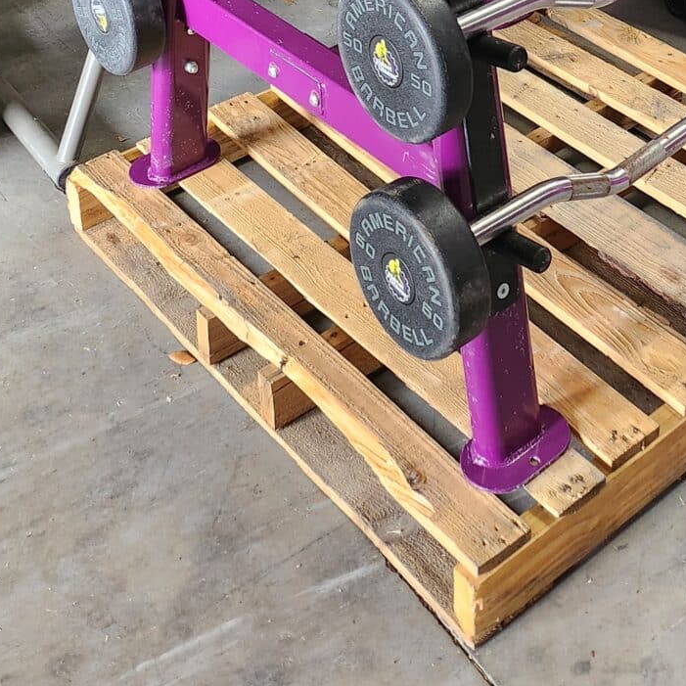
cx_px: 581
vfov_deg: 24.3
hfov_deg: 27.0
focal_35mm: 62
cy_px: -206
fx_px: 1390
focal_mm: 5
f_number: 1.8
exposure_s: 1/60
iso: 500
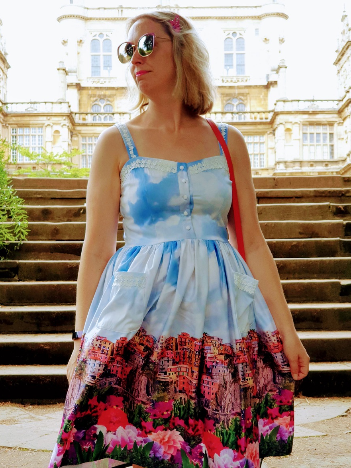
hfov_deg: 24.8
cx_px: 171
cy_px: 227
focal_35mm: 59
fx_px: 798
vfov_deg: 32.7
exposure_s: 1/120
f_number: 2.4
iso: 32
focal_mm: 6
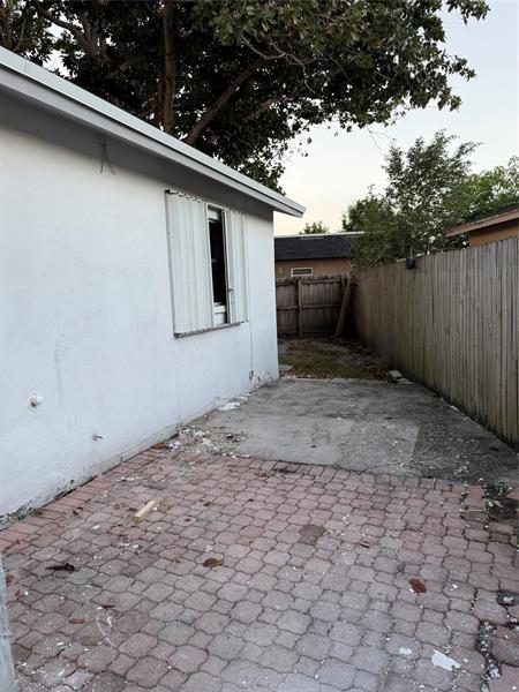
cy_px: 346
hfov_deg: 56.8
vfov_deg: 71.6
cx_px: 260
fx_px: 480
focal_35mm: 24
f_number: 1.78
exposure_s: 1/121
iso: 160
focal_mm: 6.76
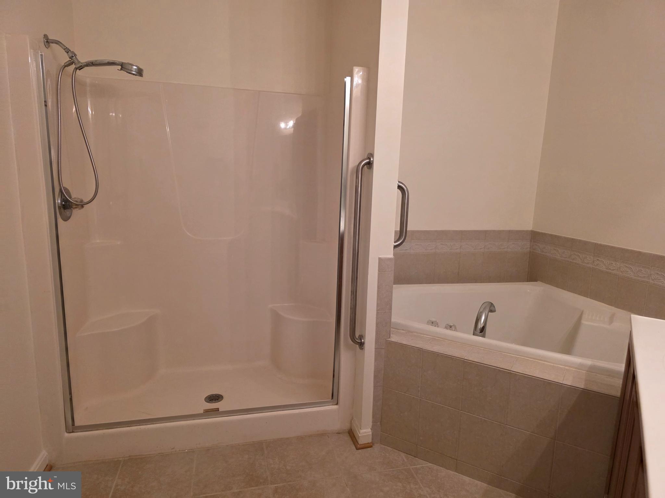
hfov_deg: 73.9
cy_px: 249
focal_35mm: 23
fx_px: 442
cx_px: 332
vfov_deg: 58.9
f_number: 1.7
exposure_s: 1/120
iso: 400
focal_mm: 6.3
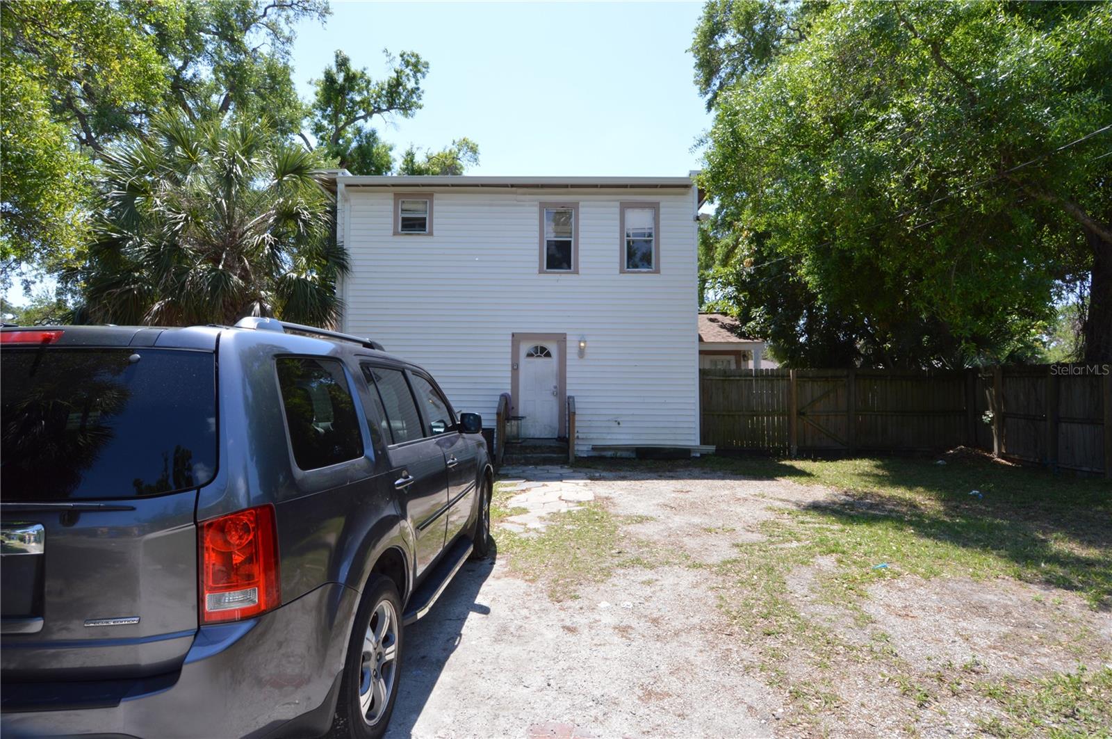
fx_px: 555
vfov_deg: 67.3
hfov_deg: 90.1
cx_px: 556
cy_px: 370
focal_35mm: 18
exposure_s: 1/125
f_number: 11
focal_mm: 12
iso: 200
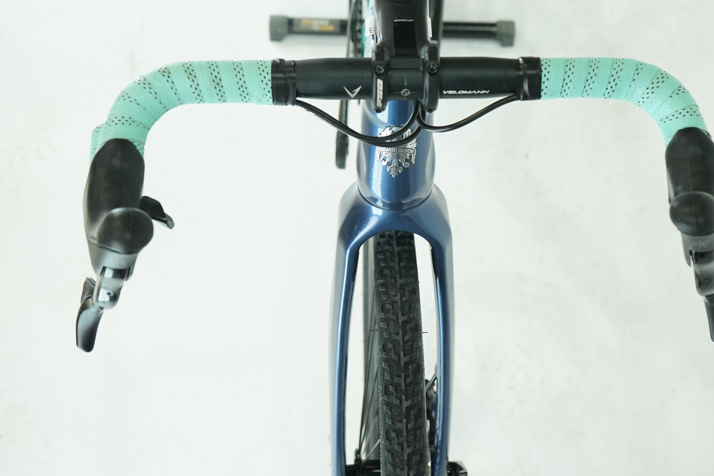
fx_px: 1150
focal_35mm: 58
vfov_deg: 23.4
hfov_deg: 34.5
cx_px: 390
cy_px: 208
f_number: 5.6
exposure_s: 1/200
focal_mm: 48
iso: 1600
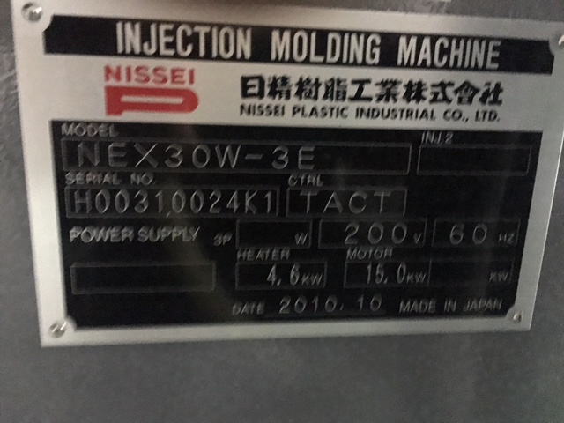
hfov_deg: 61.7
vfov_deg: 48.2
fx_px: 472
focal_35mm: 29
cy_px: 212
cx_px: 282
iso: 1600
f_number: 2.2
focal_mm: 4.15
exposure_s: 1/15
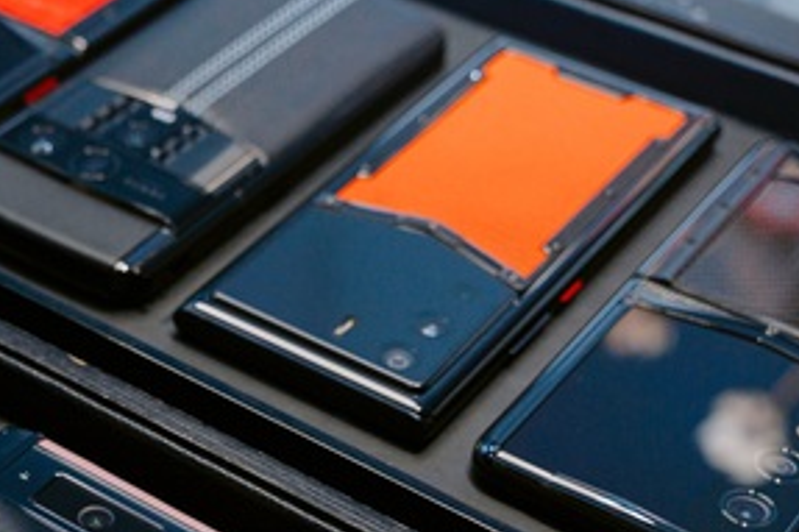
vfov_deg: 15.5
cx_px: -33
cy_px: 589
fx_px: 1897
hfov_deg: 22.7
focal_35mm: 86
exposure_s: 1/200
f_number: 4
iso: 800
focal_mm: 33.6
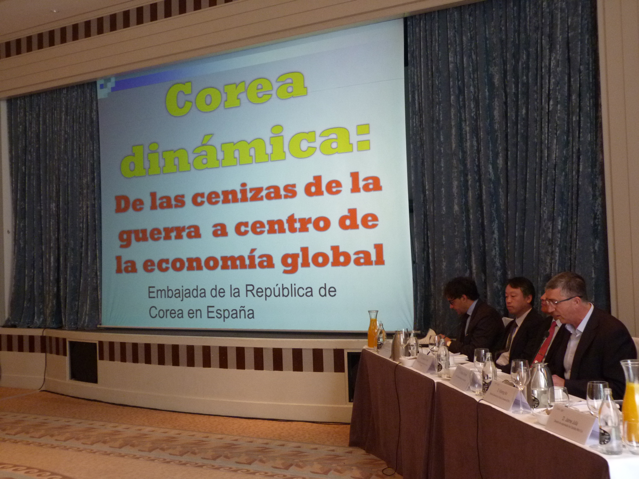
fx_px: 775
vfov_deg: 34.3
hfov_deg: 44.8
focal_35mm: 42
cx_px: 320
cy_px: 240
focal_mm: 7.6
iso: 400
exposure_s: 1/20
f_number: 3.2
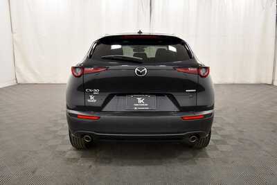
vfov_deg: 43.6
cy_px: 92
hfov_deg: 61.9
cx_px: 138
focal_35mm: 30
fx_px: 231
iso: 1100
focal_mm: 20
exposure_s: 1/125
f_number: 5.6
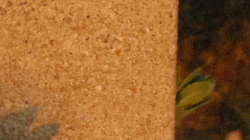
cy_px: -340
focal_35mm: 793
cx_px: 176
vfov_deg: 1.5
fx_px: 5253
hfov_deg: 2.7
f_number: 7.1
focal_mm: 70
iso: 1600
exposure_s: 1/1600
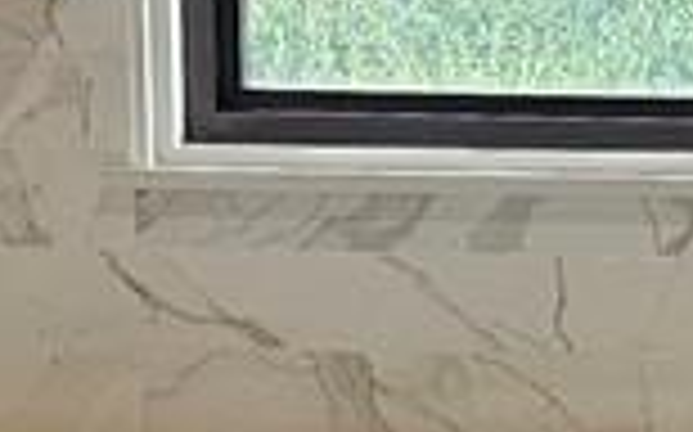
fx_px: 3057
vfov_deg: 8.0
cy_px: 544
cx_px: 855
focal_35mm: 162
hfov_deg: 12.6
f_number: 1.7
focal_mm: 6.3
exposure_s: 1/120
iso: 125
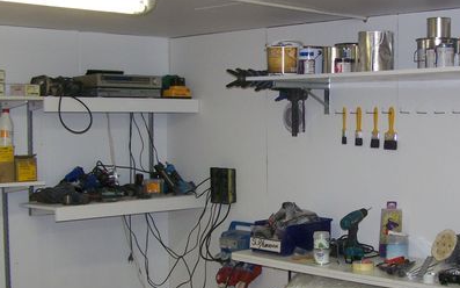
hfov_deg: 31.2
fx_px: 815
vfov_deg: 19.9
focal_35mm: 65
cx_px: 324
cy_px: 193
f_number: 2.8
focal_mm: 6.3
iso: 80
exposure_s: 1/60
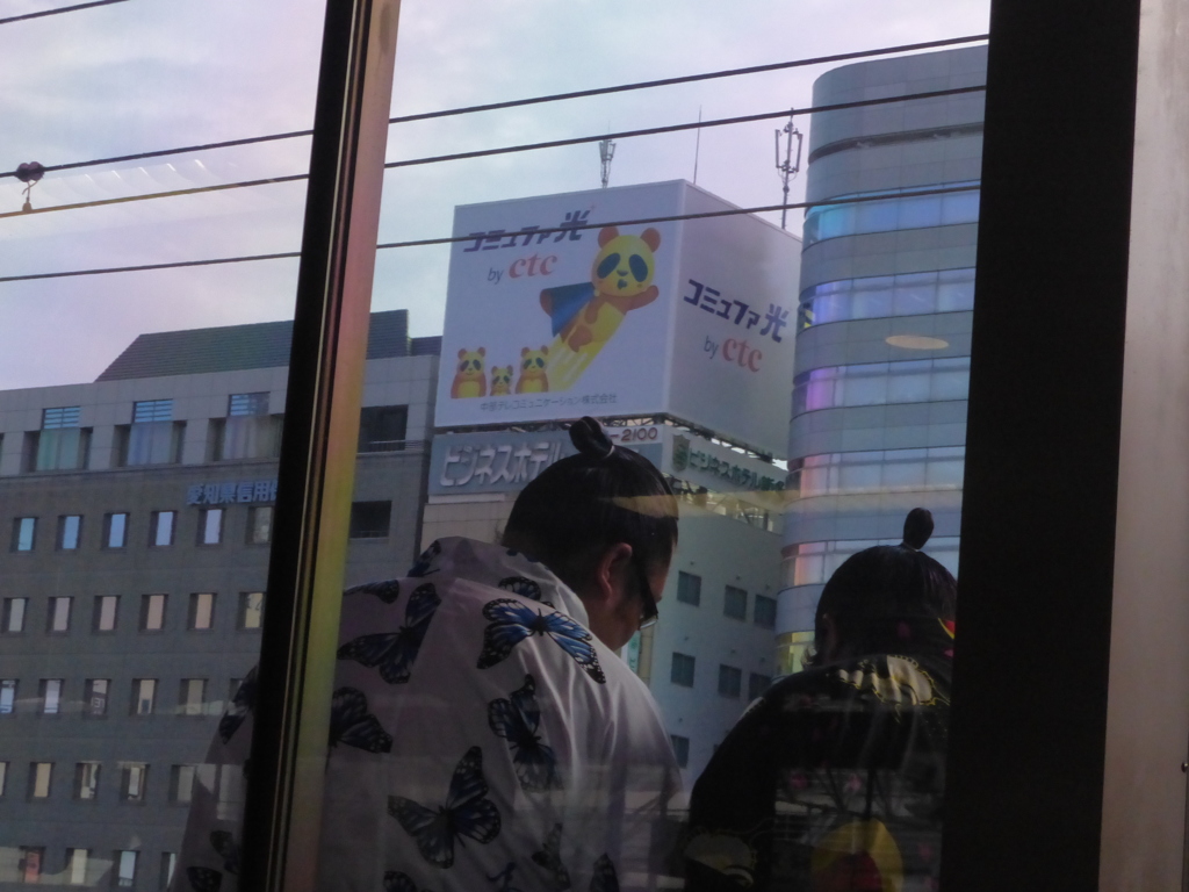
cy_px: 446
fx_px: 2954
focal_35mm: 86
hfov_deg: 22.8
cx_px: 594
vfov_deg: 17.2
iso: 640
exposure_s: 1/160
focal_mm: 15.5
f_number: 6.3
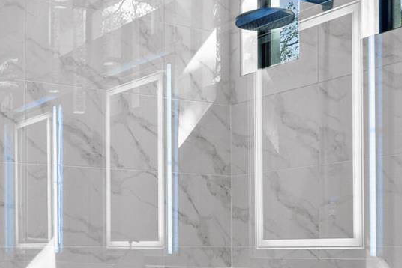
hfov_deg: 30.6
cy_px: 253
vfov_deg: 20.4
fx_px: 726
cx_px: 124
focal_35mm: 65
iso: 1600
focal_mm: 17
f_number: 8
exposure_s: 1/30
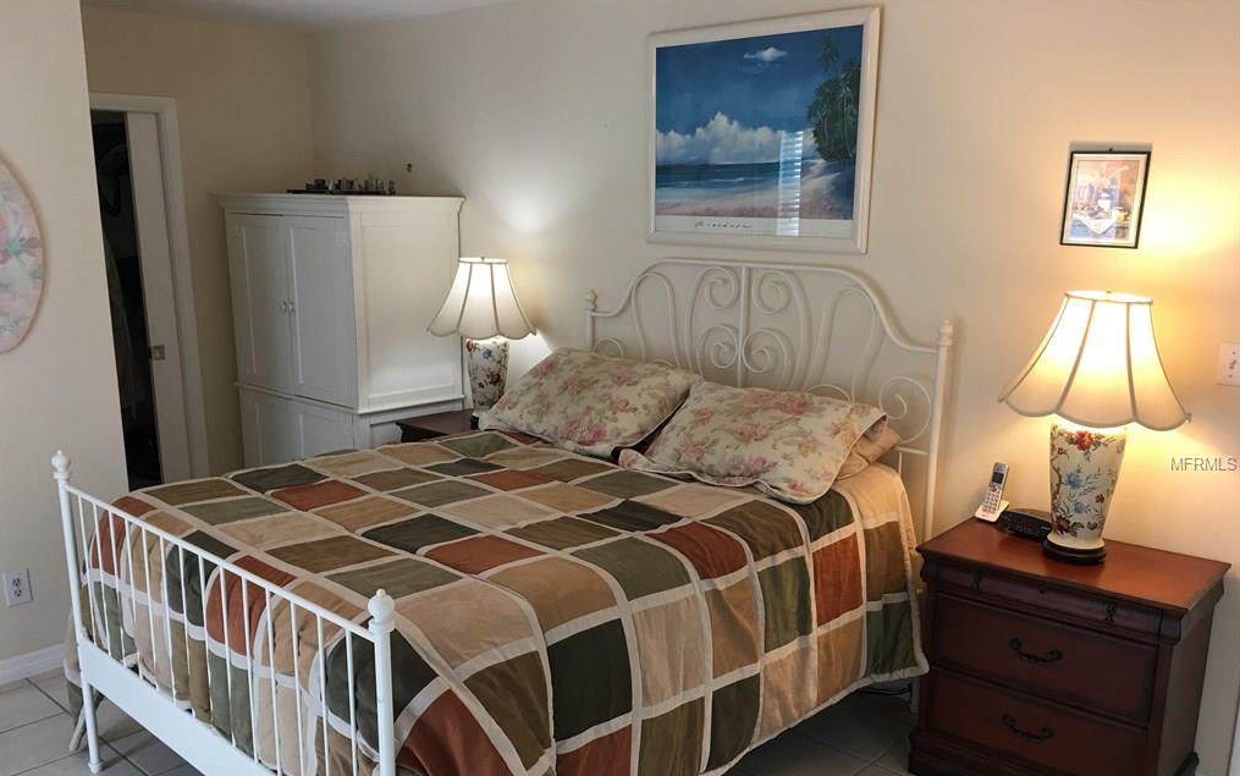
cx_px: 617
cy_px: 463
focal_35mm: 31
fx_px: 1048
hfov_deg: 61.2
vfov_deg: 40.5
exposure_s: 1/15
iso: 25
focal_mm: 4.15
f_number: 2.2
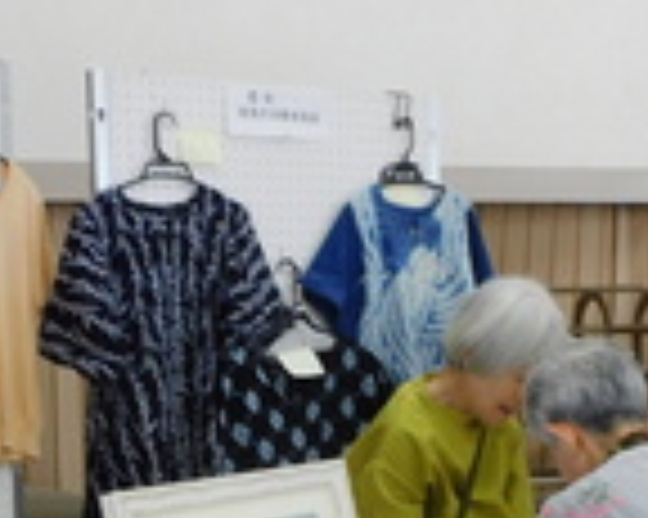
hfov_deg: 24.4
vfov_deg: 19.2
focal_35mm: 78
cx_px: 284
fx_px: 1495
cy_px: 500
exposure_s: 1/30
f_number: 3.3
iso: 220
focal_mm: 4.3
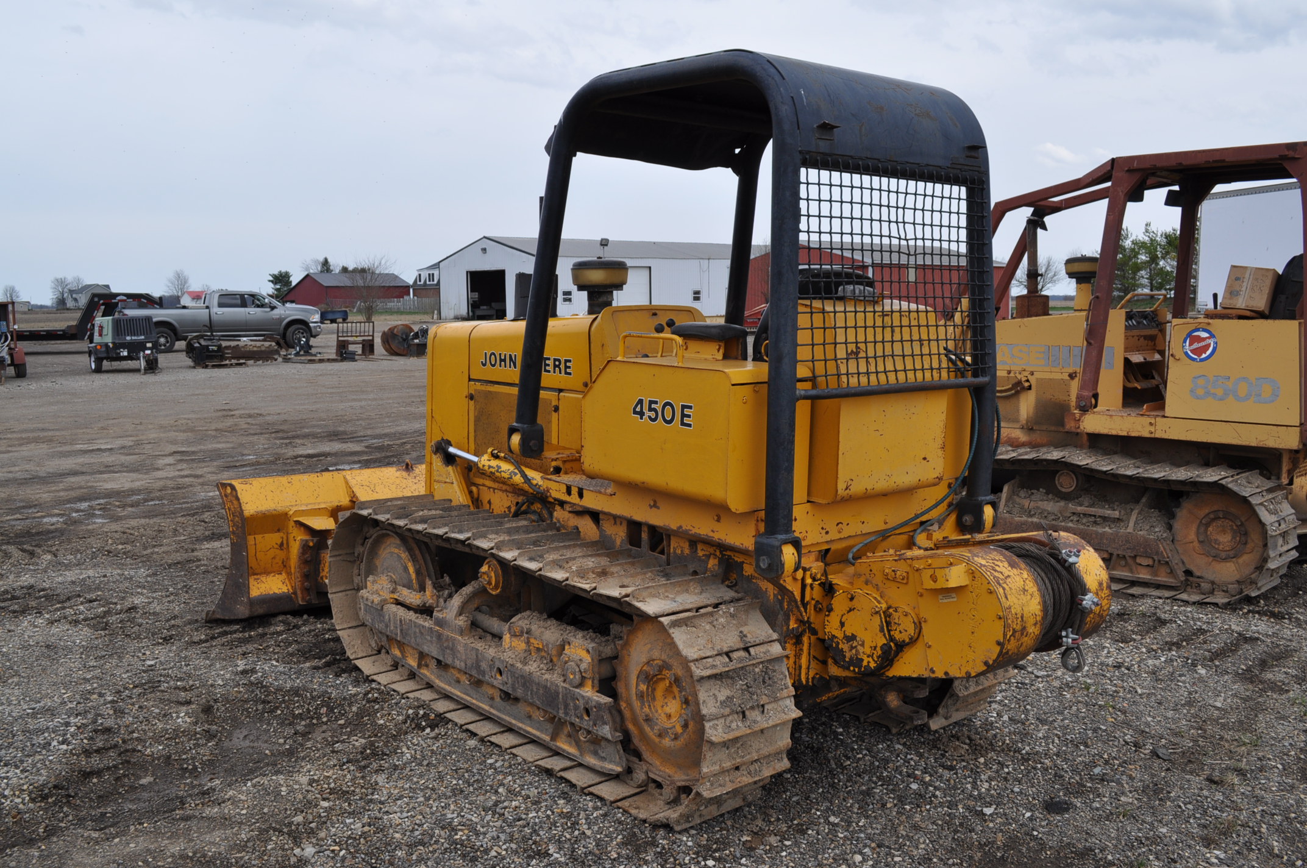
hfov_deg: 57.3
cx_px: 654
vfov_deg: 39.9
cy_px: 434
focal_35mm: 33
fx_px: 1197
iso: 200
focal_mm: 22
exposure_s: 1/320
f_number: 9
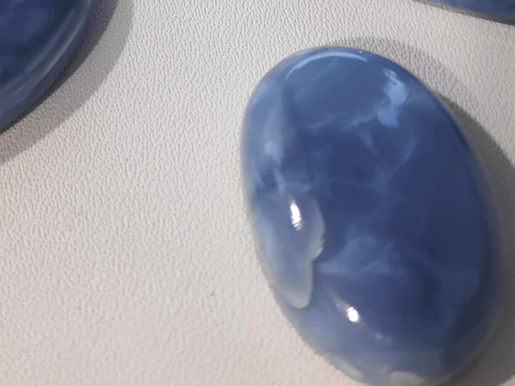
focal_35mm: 49
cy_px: -18
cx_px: 175
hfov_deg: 38.5
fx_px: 729
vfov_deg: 27.6
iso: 586
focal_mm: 3.94
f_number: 1.9
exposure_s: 1/50
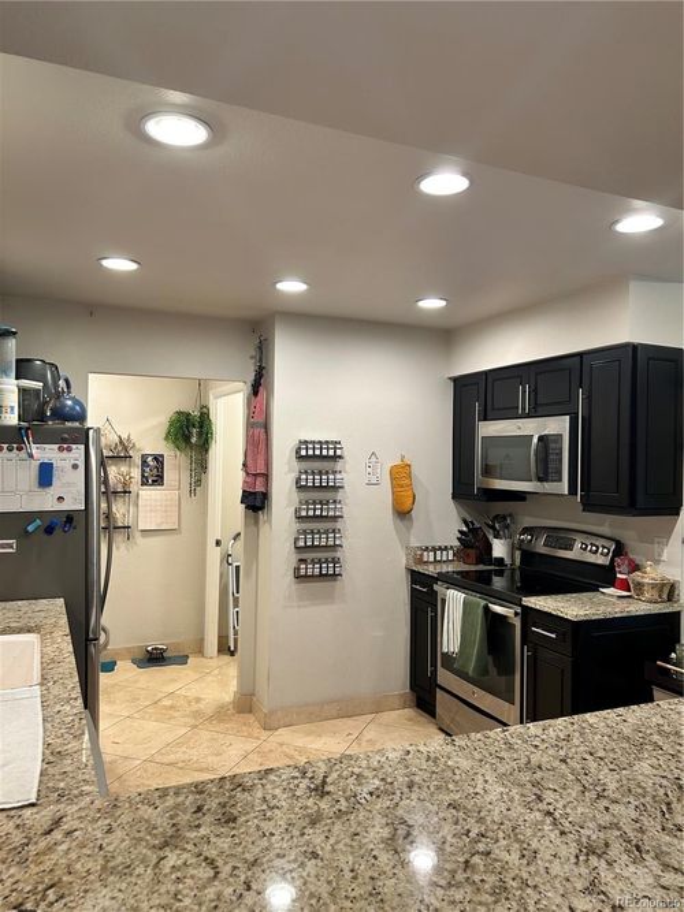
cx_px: 342
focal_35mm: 26
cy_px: 456
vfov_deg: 67.3
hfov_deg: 53.0
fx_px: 685
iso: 80
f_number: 1.5
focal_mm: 5.7
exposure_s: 1/60
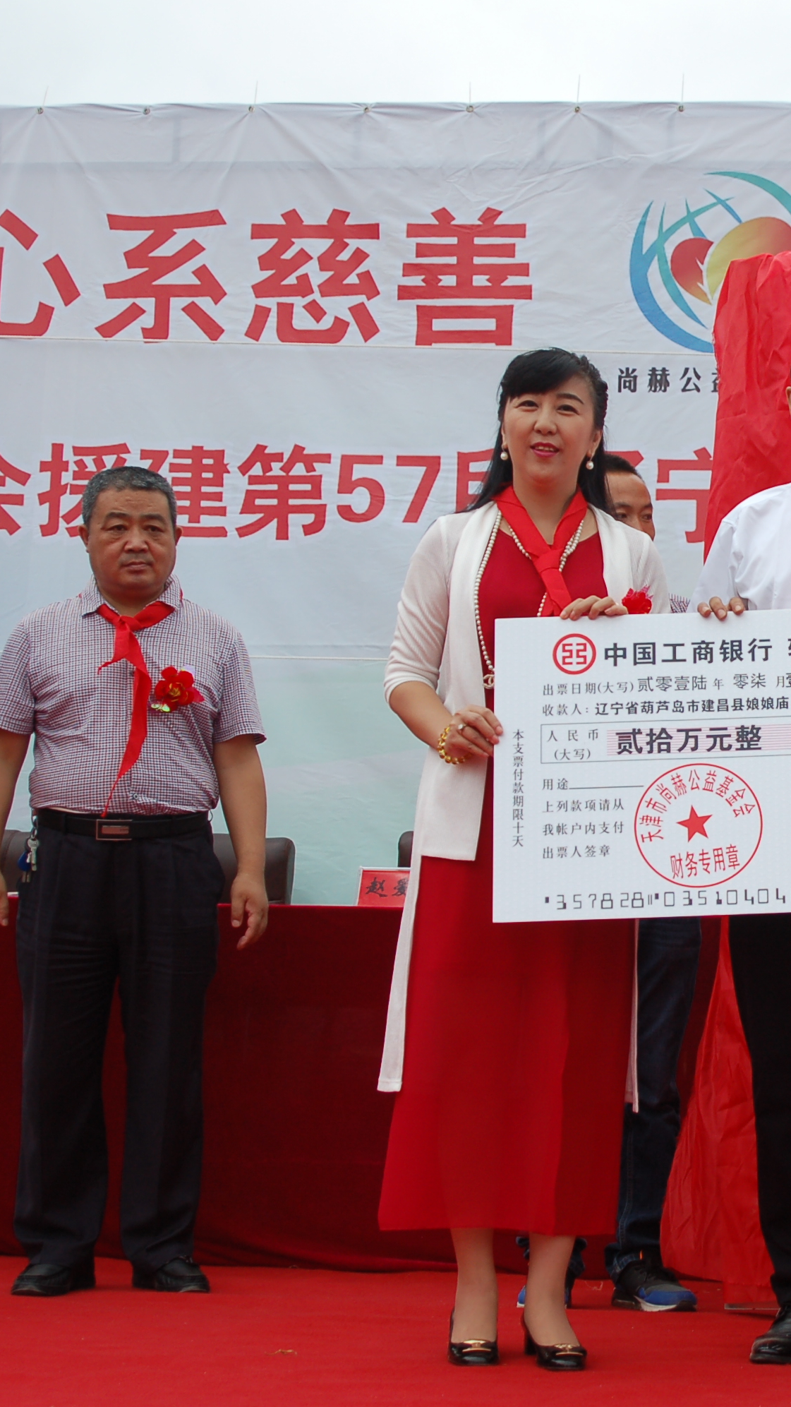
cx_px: 851
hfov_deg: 4.9
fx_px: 9277
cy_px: 704
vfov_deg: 8.7
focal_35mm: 249
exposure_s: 1/500
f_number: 5.6
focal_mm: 105
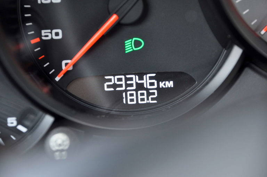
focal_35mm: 240
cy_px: 88
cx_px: 134
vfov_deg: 5.7
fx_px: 1778
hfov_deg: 8.6
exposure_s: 1/10
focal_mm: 160
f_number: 6
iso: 500
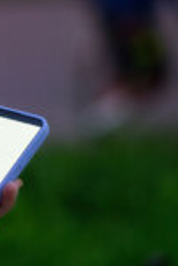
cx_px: -155
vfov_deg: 6.1
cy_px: -9
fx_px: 2471
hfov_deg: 4.1
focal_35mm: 334
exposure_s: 1/50
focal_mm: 56
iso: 640
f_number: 1.6
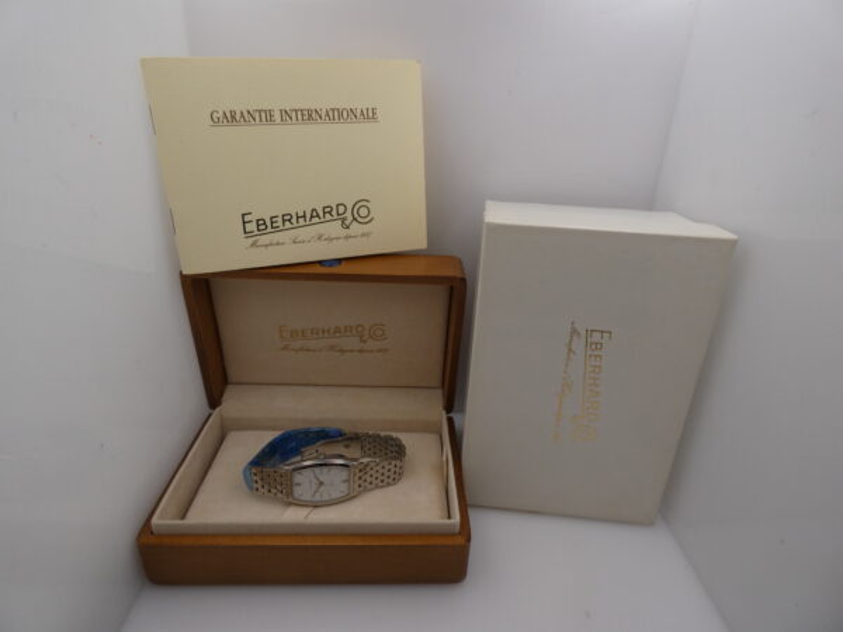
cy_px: 316
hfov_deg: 81.7
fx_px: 487
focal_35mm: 20
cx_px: 422
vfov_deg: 66.0
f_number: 2.8
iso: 80
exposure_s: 1/400
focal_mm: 3.6
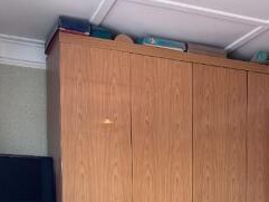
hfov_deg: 32.7
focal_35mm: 58
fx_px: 451
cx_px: 193
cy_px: 223
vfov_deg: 23.7
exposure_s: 1/100
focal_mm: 6.76
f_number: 1.78
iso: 125
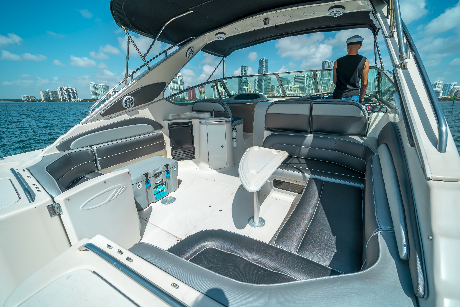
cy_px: 154
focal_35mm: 14
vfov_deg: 81.2
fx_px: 179
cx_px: 230
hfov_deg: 104.3
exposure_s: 1/800
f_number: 8
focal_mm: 14
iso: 160
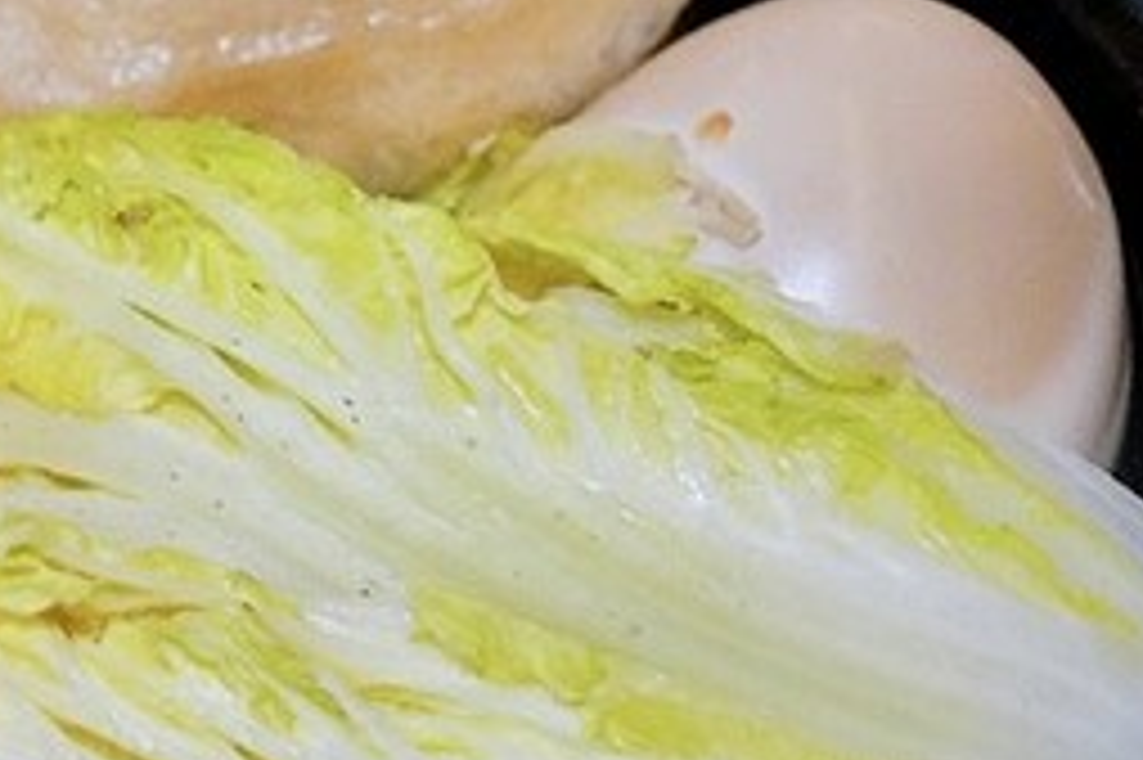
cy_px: 333
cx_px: -94
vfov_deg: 9.3
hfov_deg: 13.7
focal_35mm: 147
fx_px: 4664
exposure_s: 1/250
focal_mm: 44
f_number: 8
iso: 6400
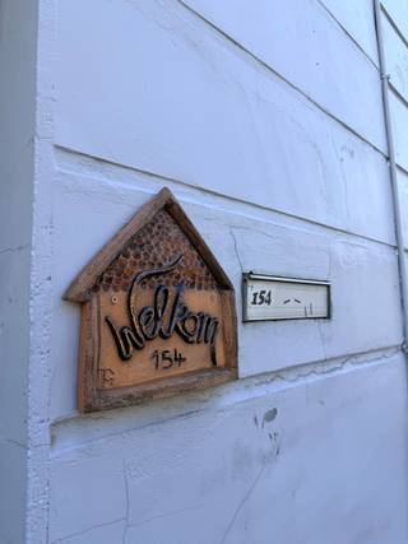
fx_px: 377
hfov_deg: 56.8
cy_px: 272
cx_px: 204
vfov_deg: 71.6
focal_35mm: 24
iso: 80
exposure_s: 1/1361
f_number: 1.78
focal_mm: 6.76
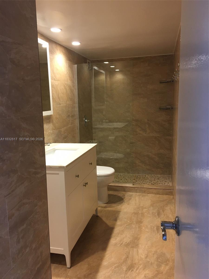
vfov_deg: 61.7
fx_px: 233
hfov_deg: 48.2
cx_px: 104
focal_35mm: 29
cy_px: 140
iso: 100
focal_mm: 4.15
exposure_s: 1/30
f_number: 2.2
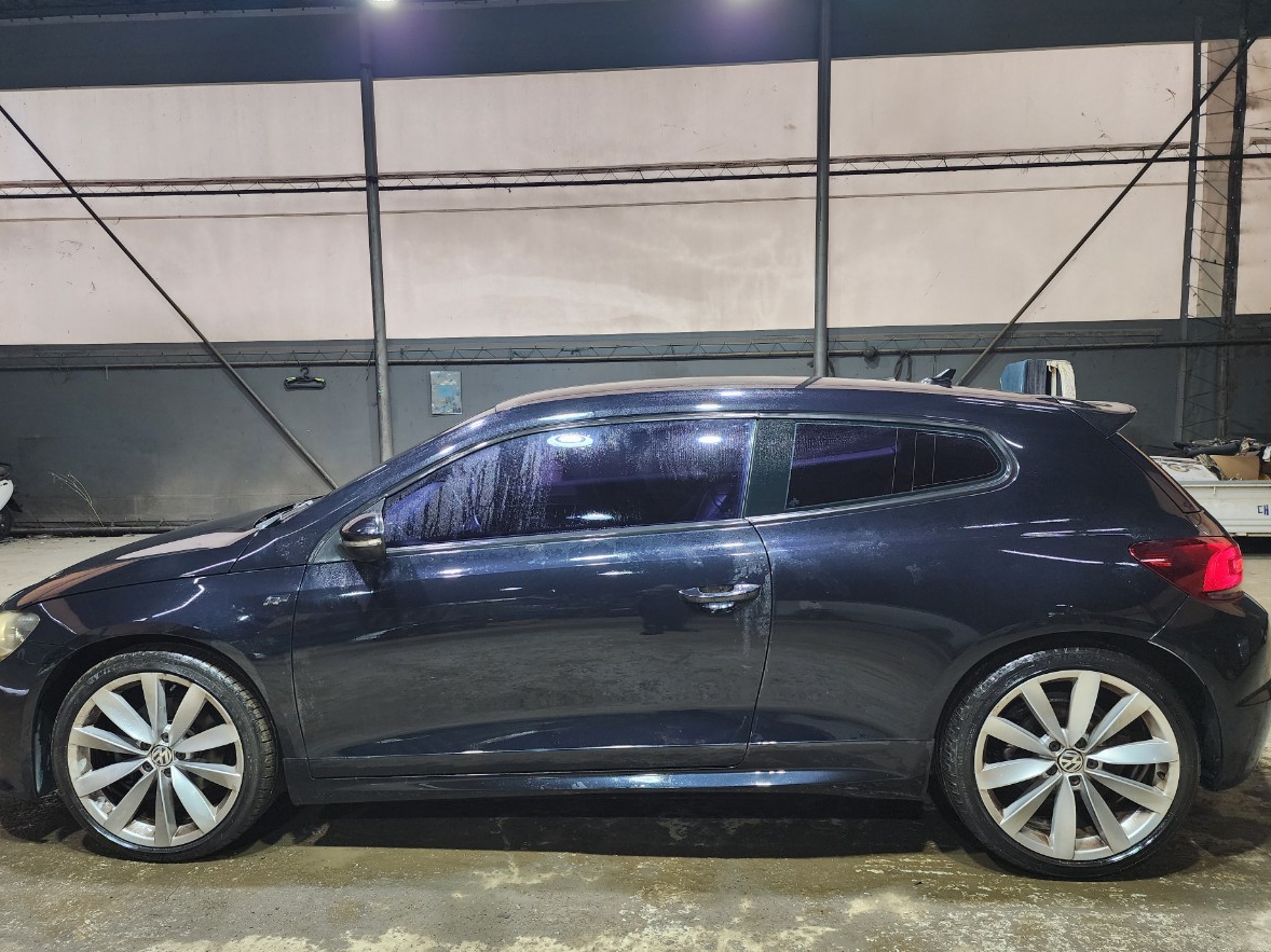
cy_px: 487
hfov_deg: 69.4
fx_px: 918
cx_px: 615
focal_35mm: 25
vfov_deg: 54.9
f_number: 1.8
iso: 320
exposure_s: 1/120
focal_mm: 6.4
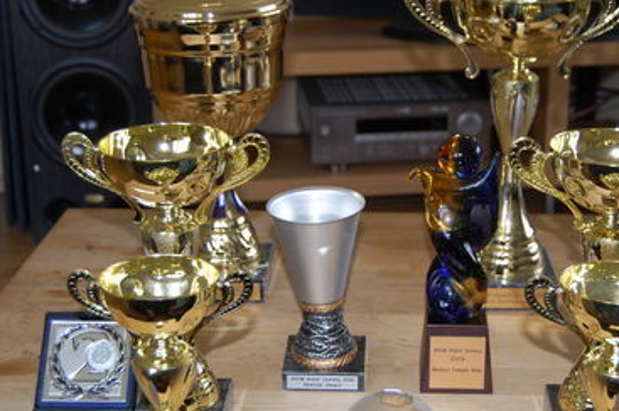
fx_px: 1168
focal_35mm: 68
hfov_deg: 29.6
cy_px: 209
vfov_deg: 20.0
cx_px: 351
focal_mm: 26
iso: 400
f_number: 4
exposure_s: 1/60
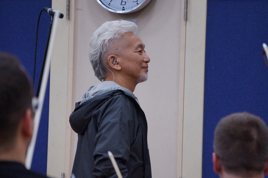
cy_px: 89
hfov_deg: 6.6
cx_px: 134
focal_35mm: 315
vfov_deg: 4.3
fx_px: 2341
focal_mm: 210
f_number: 6.3
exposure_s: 1/160
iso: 3200
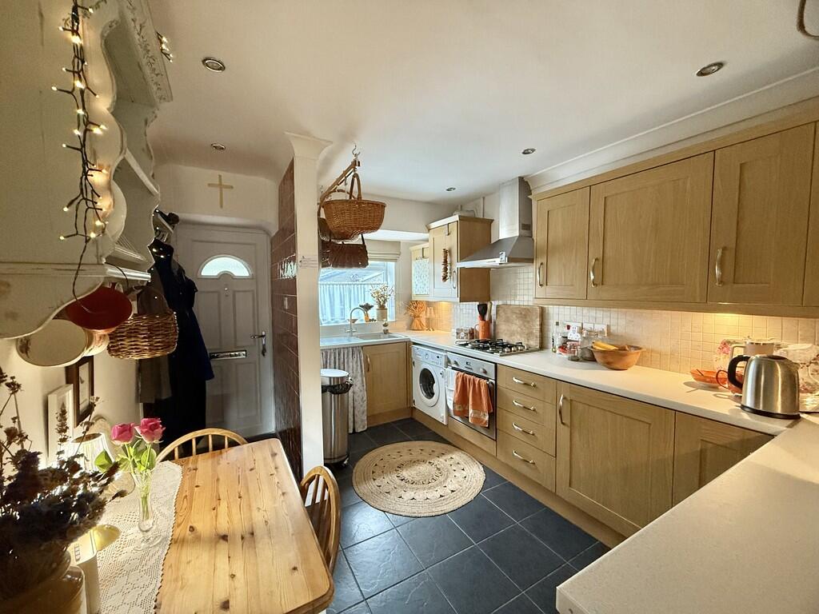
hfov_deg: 102.1
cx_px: 410
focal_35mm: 14
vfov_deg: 85.7
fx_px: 331
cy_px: 307
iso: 400
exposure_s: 1/50
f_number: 2.2
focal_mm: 2.22
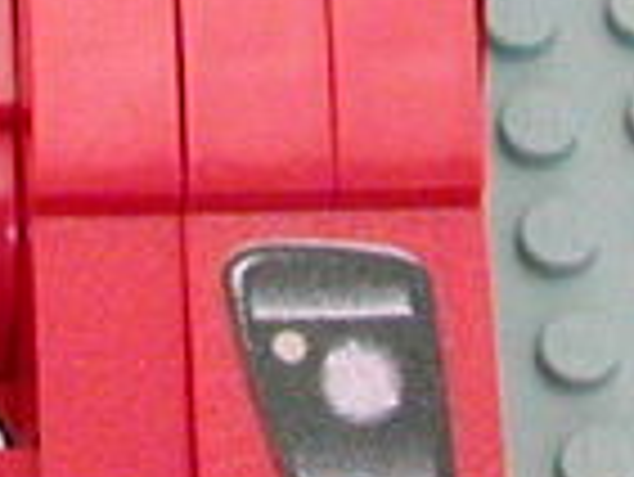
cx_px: -508
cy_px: -648
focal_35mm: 268
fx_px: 4913
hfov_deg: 7.2
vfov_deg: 5.4
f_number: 2.7
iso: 400
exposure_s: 1/26.4
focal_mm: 5.6
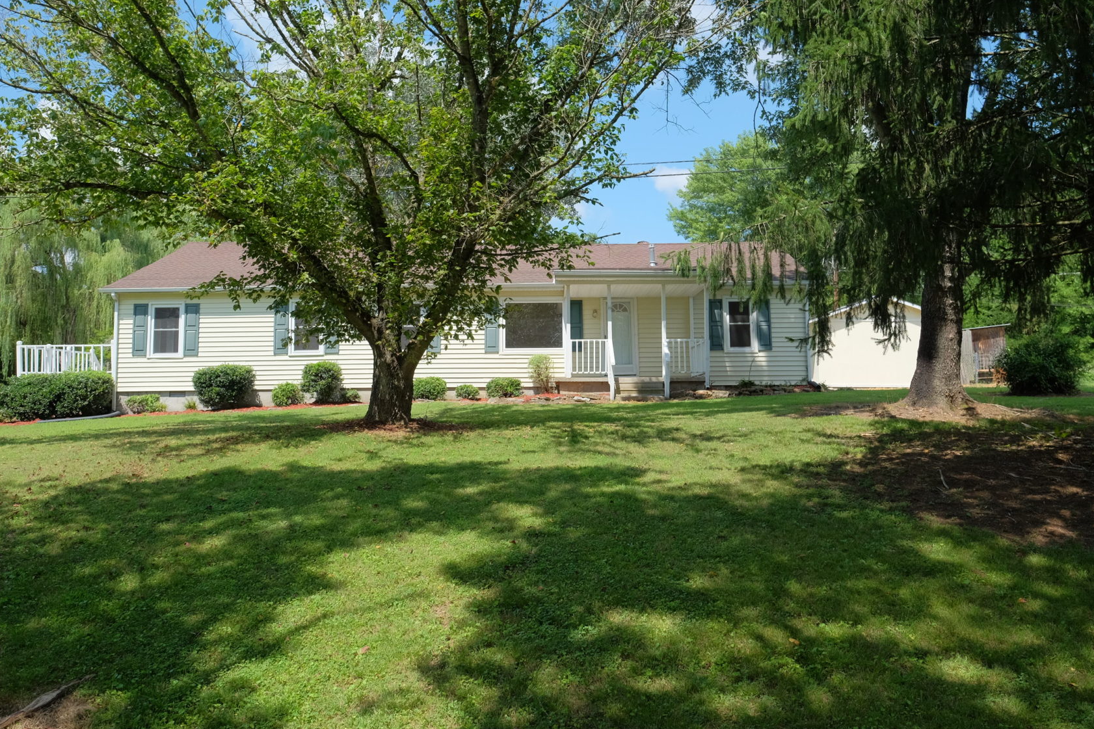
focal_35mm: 28
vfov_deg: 46.3
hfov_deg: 65.4
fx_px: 851
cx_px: 578
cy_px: 322
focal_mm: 15.1
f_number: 4
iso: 400
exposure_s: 1/1500
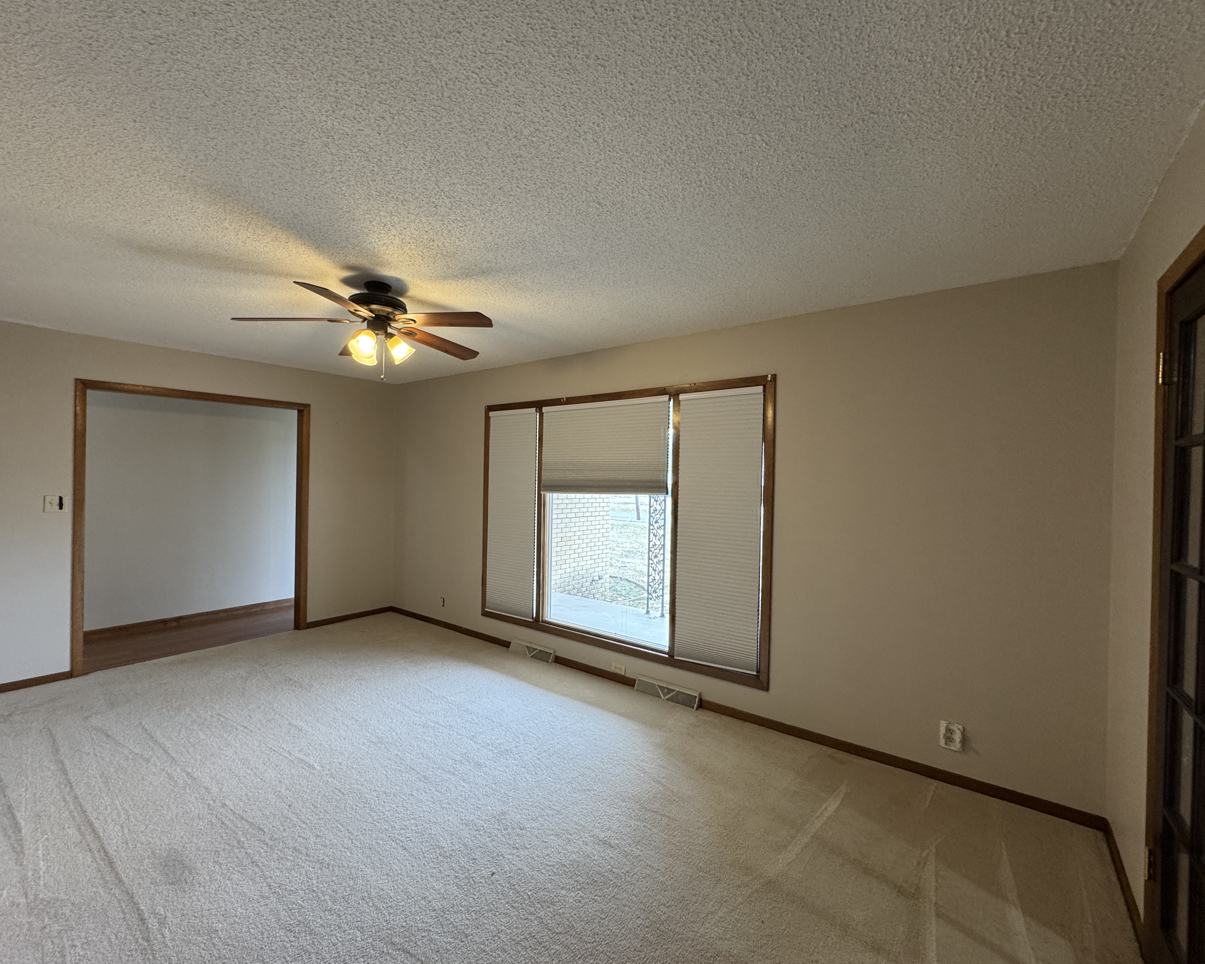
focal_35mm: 15
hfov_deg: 96.7
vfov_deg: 84.0
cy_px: 487
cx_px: 566
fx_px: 535
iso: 250
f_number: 2.2
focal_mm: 2.22
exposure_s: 1/120
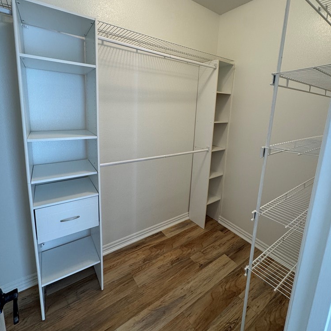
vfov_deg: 83.4
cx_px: 170
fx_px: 184
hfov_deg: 84.0
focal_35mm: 17
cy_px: 141
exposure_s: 1/120
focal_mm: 2.22
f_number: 2.2
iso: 160
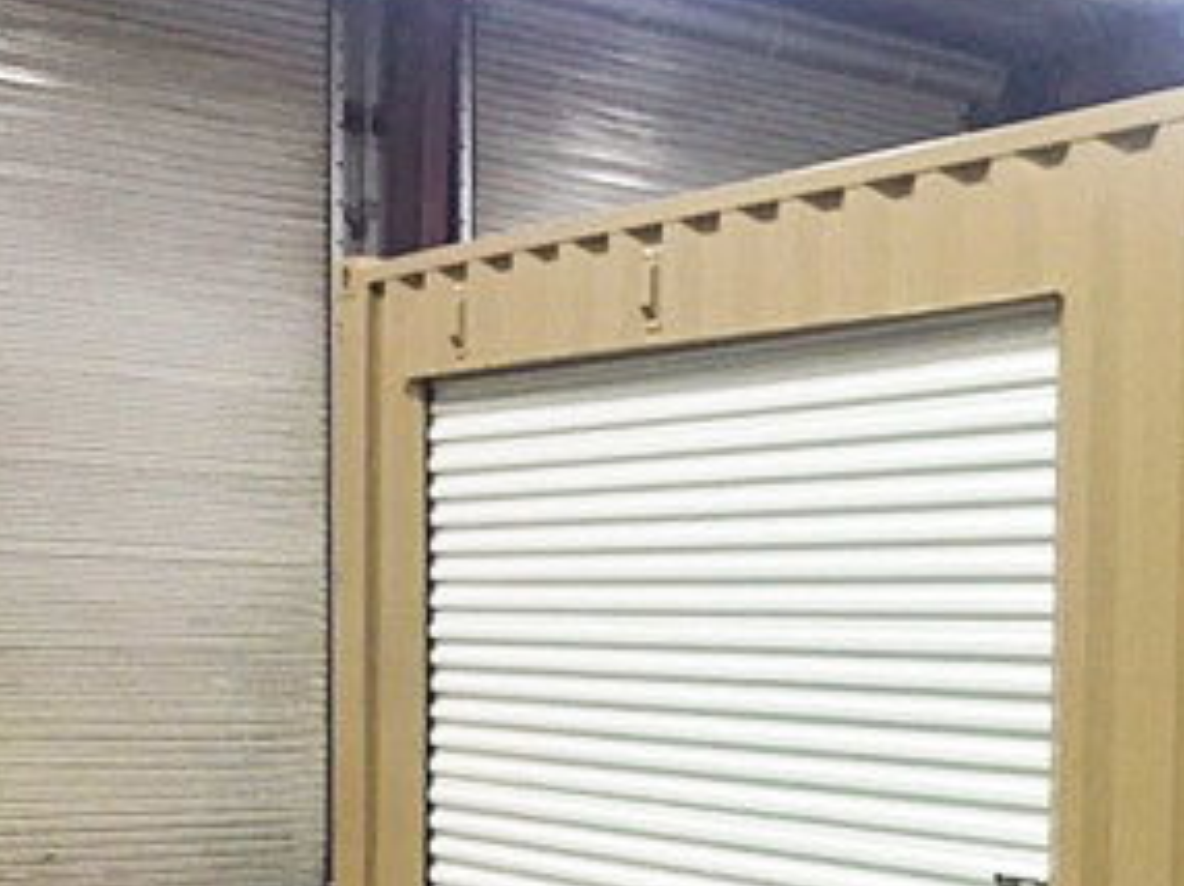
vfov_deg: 22.1
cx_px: 1308
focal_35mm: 65
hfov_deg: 27.3
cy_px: 766
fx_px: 2221
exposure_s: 1/30
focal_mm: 4.15
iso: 64
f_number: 2.2
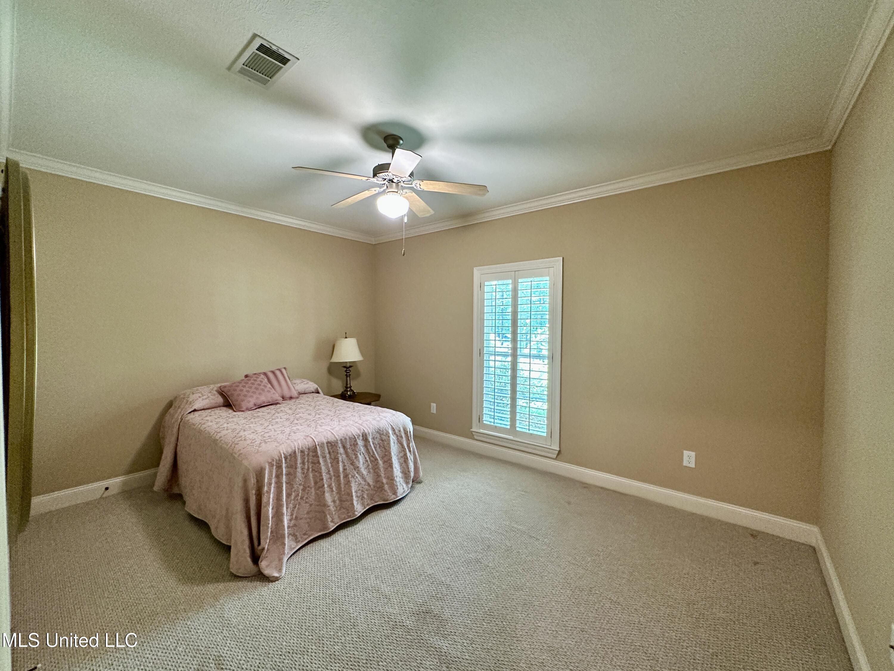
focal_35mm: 14
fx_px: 362
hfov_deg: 102.1
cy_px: 336
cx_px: 447
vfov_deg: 85.7
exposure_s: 1/60
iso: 500
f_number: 2.2
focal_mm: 2.22
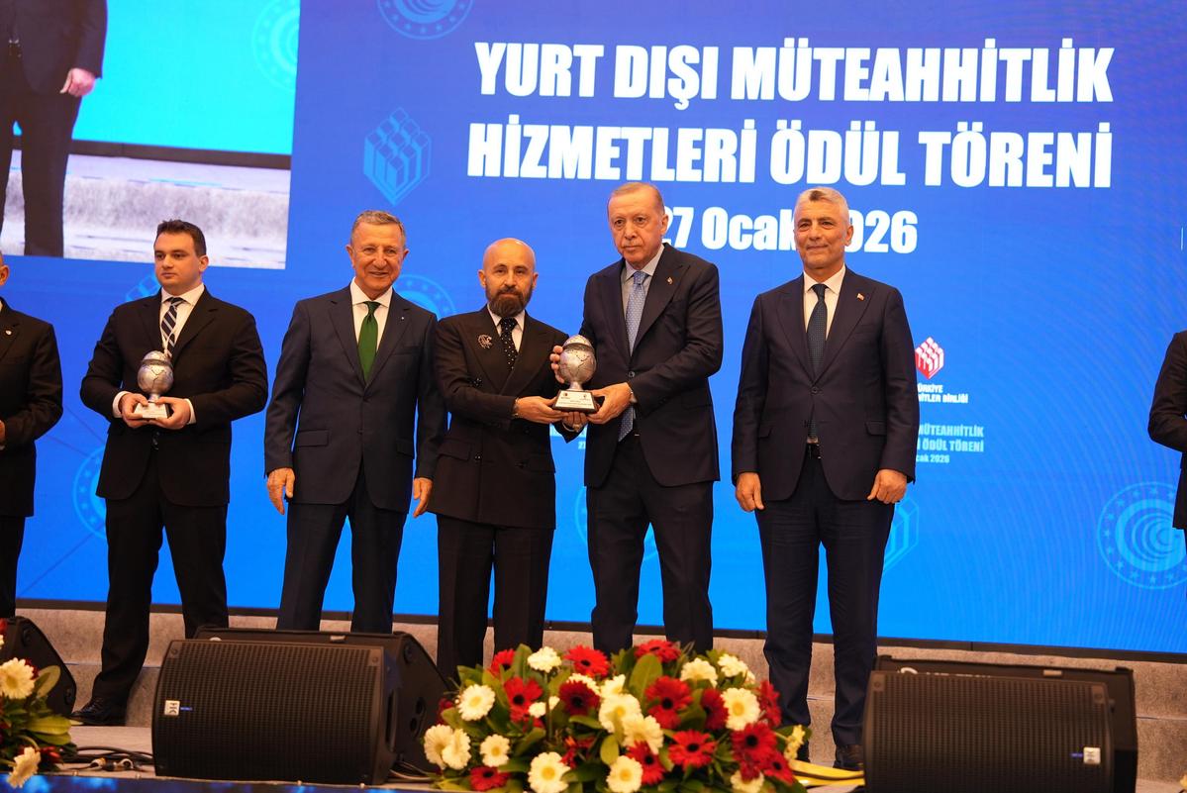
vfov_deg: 19.5
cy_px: 396
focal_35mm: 70
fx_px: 2309
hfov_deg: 28.8
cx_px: 594
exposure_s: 1/100
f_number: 2.8
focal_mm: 70
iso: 1000
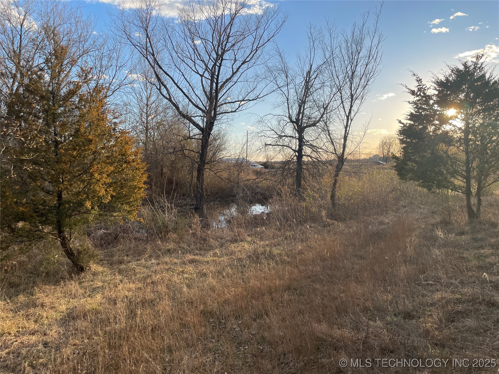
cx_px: 250
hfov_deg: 67.3
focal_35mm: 26
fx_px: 375
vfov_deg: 53.1
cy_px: 187
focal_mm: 4.2
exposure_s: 1/1221
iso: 32
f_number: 1.6
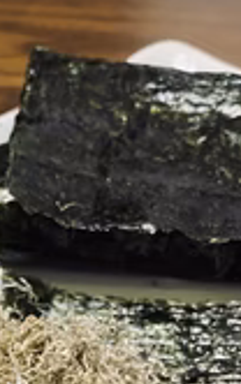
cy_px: 423
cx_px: 16
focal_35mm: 64
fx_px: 671
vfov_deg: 28.9
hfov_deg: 19.9
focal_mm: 4.25
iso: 160
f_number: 1.8
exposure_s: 1/60
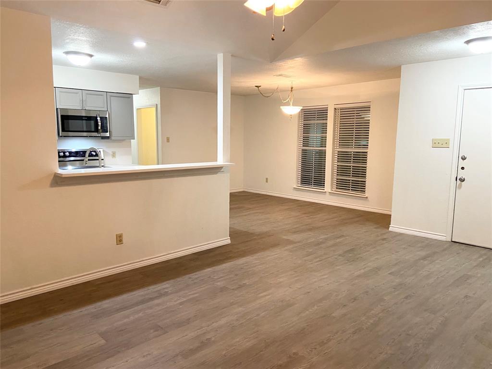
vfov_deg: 53.1
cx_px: 246
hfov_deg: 67.3
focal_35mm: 26
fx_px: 370
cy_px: 184
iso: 250
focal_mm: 4.25
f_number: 1.8
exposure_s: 1/60
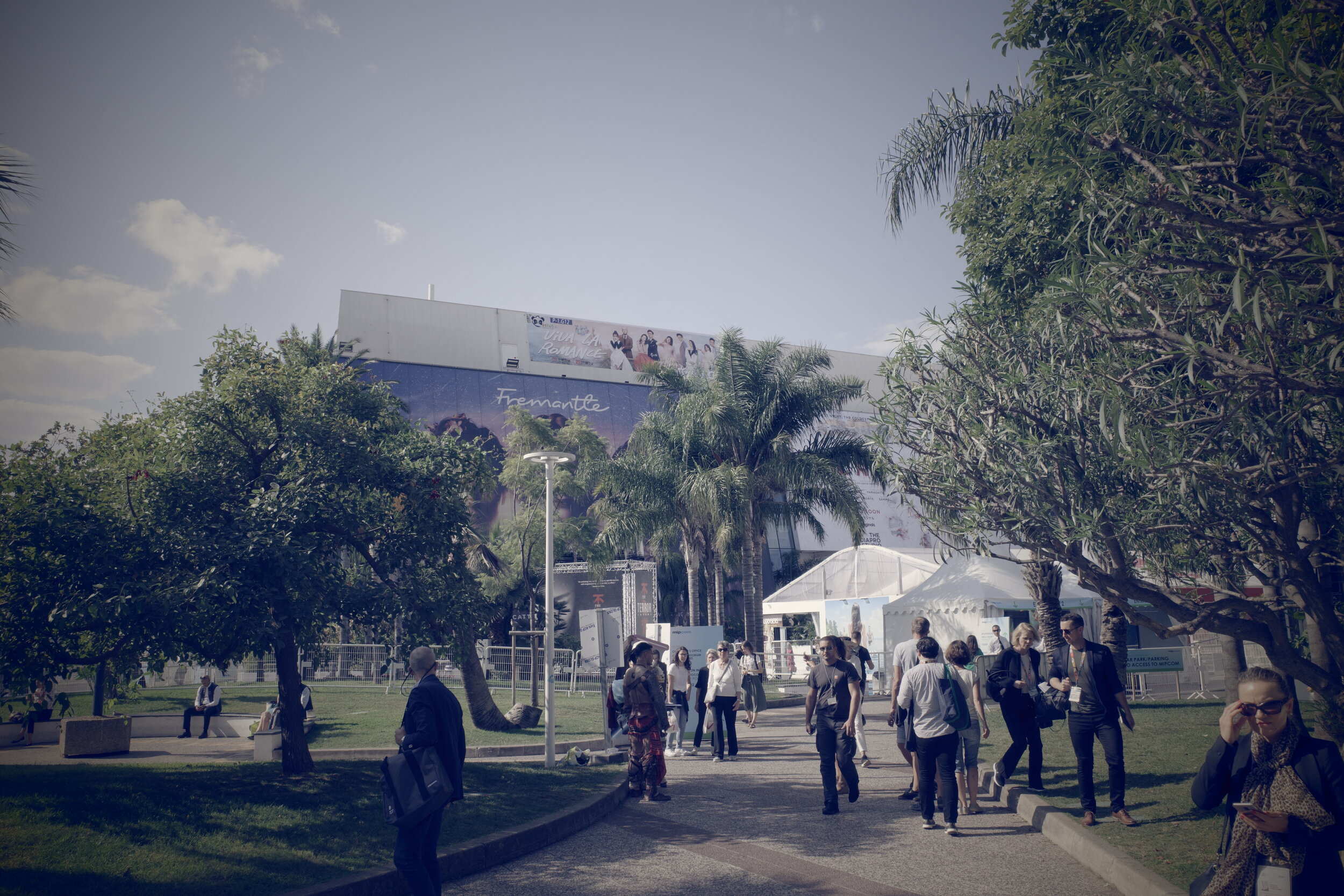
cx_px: 672
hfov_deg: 65.5
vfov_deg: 46.4
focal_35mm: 28
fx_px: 1045
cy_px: 448
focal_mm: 18.3
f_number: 8
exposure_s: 1/400
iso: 200
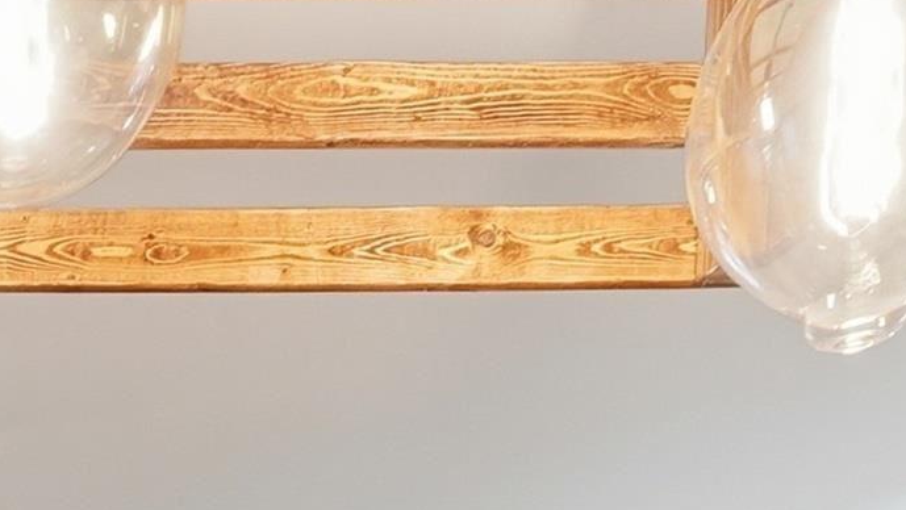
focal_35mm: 73
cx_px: -388
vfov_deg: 13.1
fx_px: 1754
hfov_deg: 23.9
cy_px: 1161
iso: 250
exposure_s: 1/8
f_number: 9
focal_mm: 16
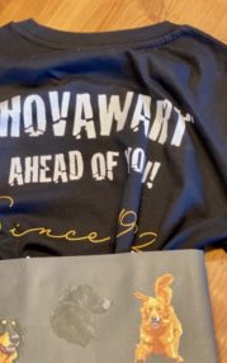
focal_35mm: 77
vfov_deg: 26.8
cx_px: 60
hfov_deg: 16.9
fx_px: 761
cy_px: 183
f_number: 2
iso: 200
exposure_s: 1/40
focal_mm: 6
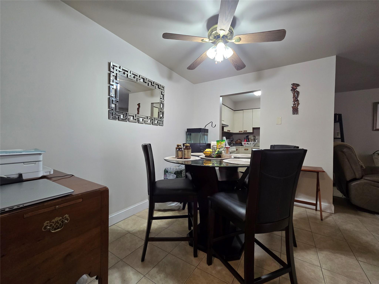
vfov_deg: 89.9
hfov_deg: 106.2
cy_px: 142
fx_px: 142
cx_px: 190
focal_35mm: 13
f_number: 2.2
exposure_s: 1/60
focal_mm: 2.2
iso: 200
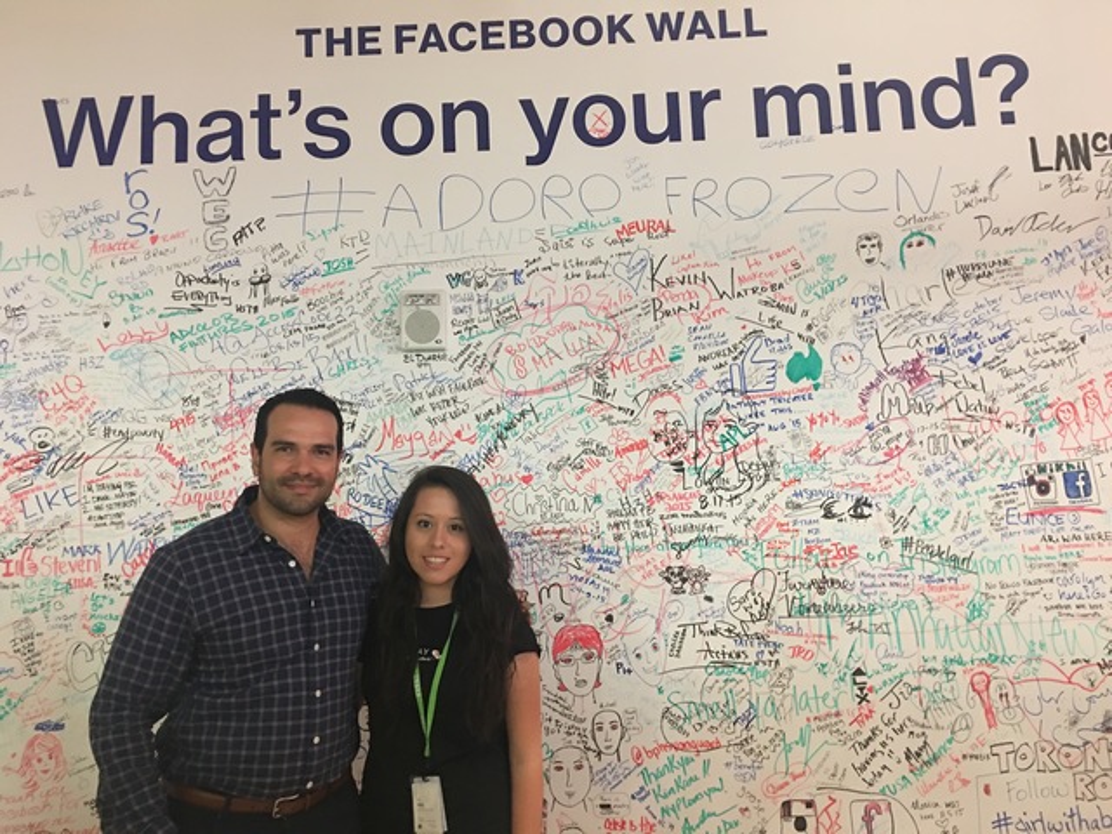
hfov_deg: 61.7
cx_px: 556
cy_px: 417
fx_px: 932
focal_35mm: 29
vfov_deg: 48.2
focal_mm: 4.15
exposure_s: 1/4
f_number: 2.2
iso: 100
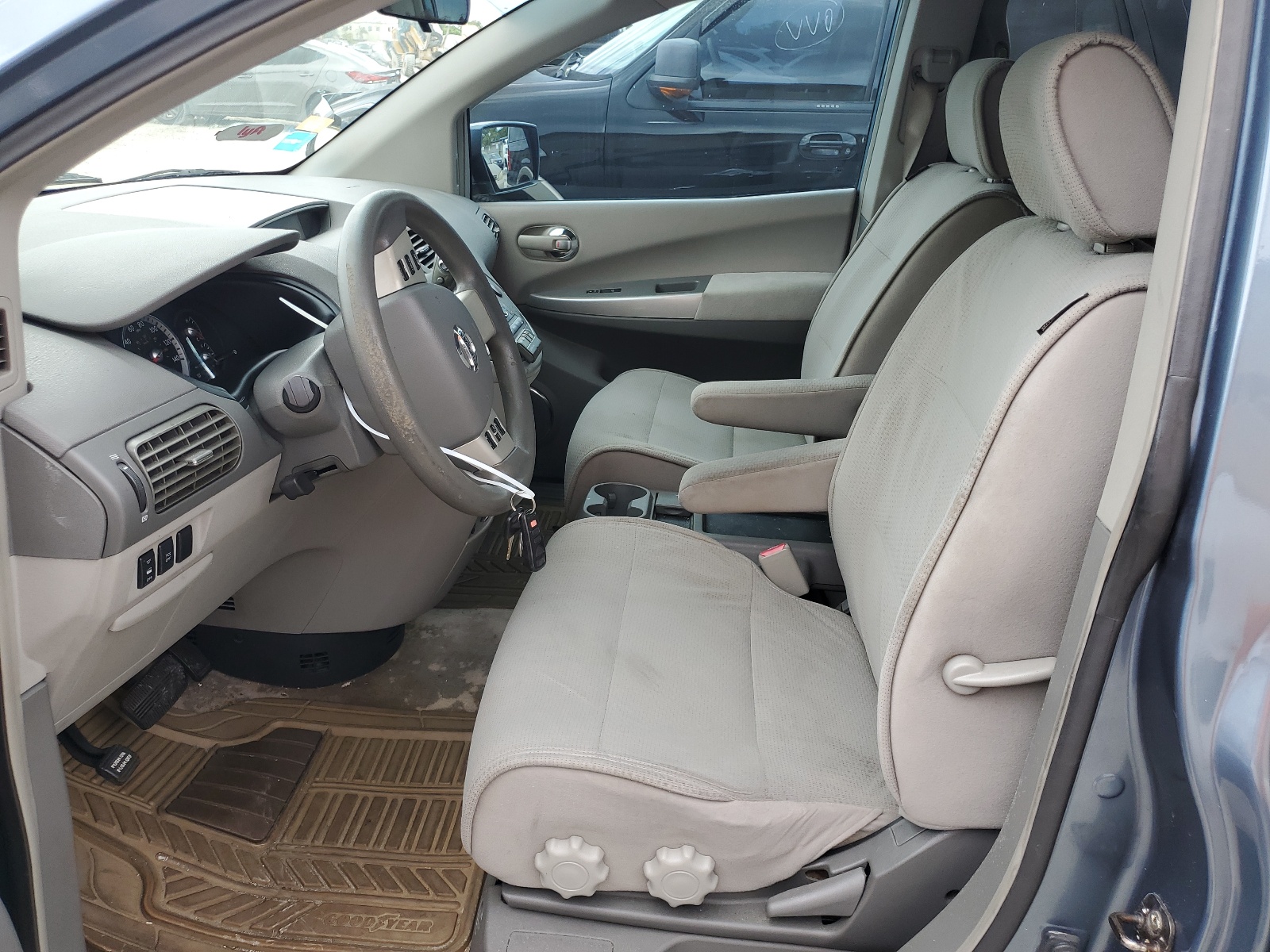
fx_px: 954
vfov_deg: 53.1
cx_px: 635
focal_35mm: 26
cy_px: 476
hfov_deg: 67.3
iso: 50
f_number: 1.5
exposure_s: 1/385
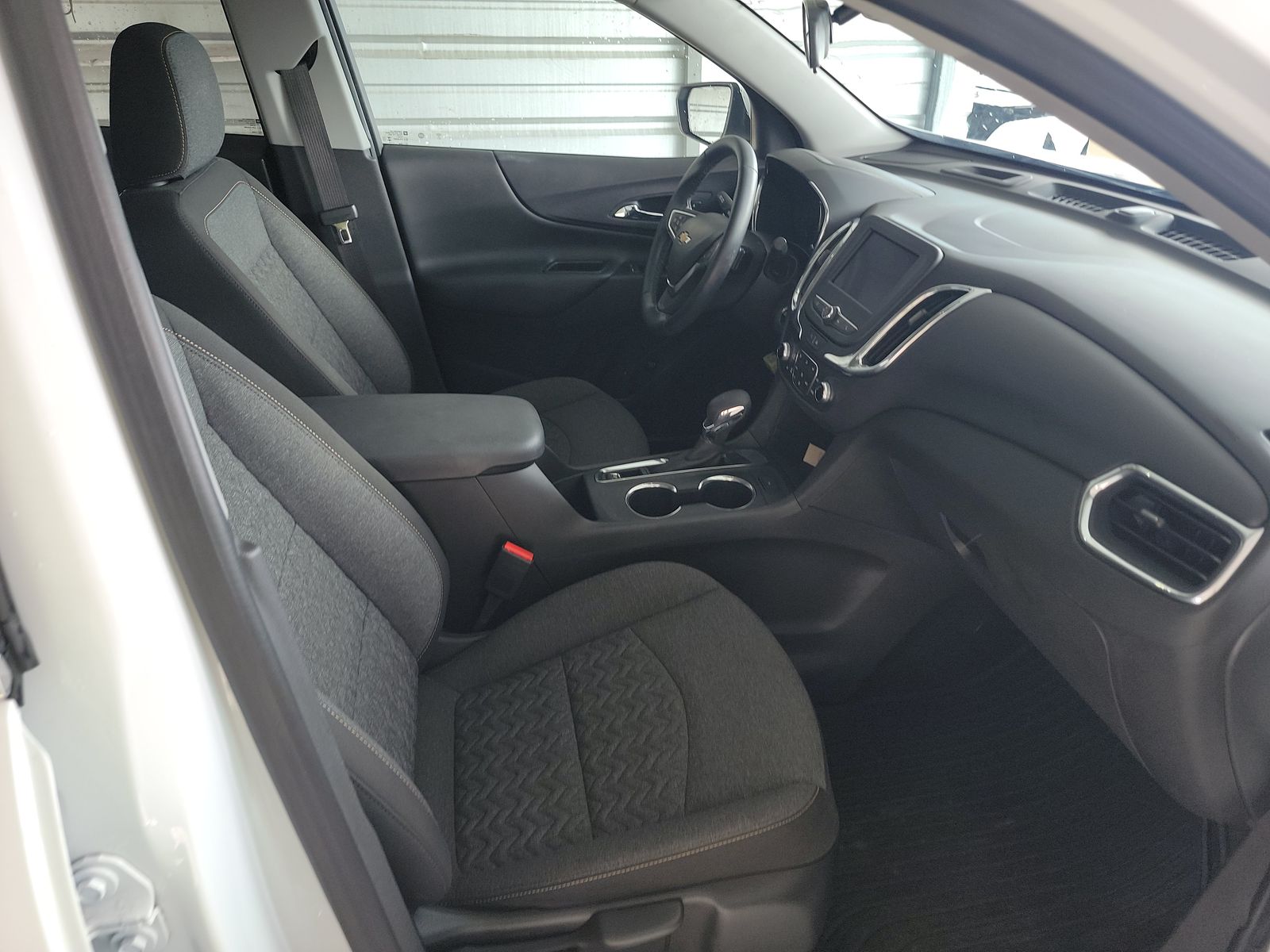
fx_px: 881
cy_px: 476
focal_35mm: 24
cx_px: 635
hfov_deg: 71.6
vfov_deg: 56.8
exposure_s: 1/59
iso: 107
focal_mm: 6.7
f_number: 1.8
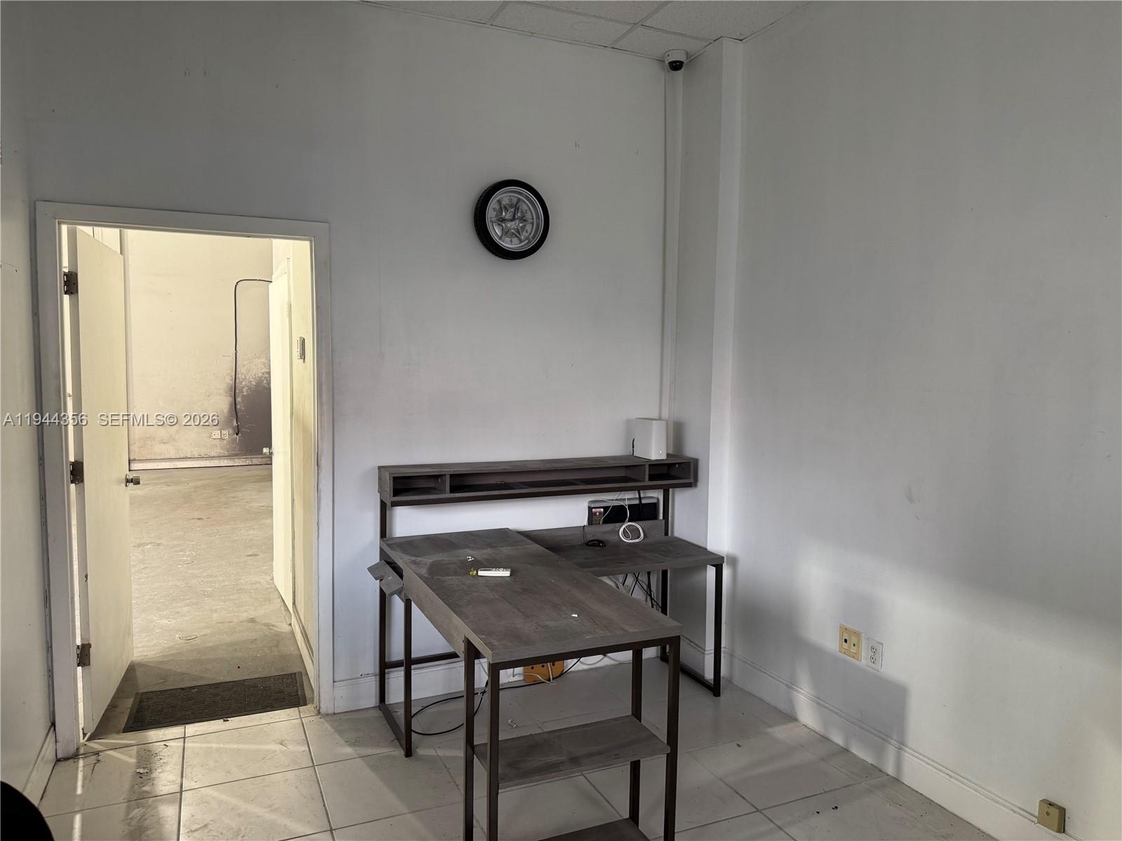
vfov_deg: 56.8
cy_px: 420
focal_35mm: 24
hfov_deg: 71.6
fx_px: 778
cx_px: 561
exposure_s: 1/120
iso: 160
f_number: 1.78
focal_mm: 6.76
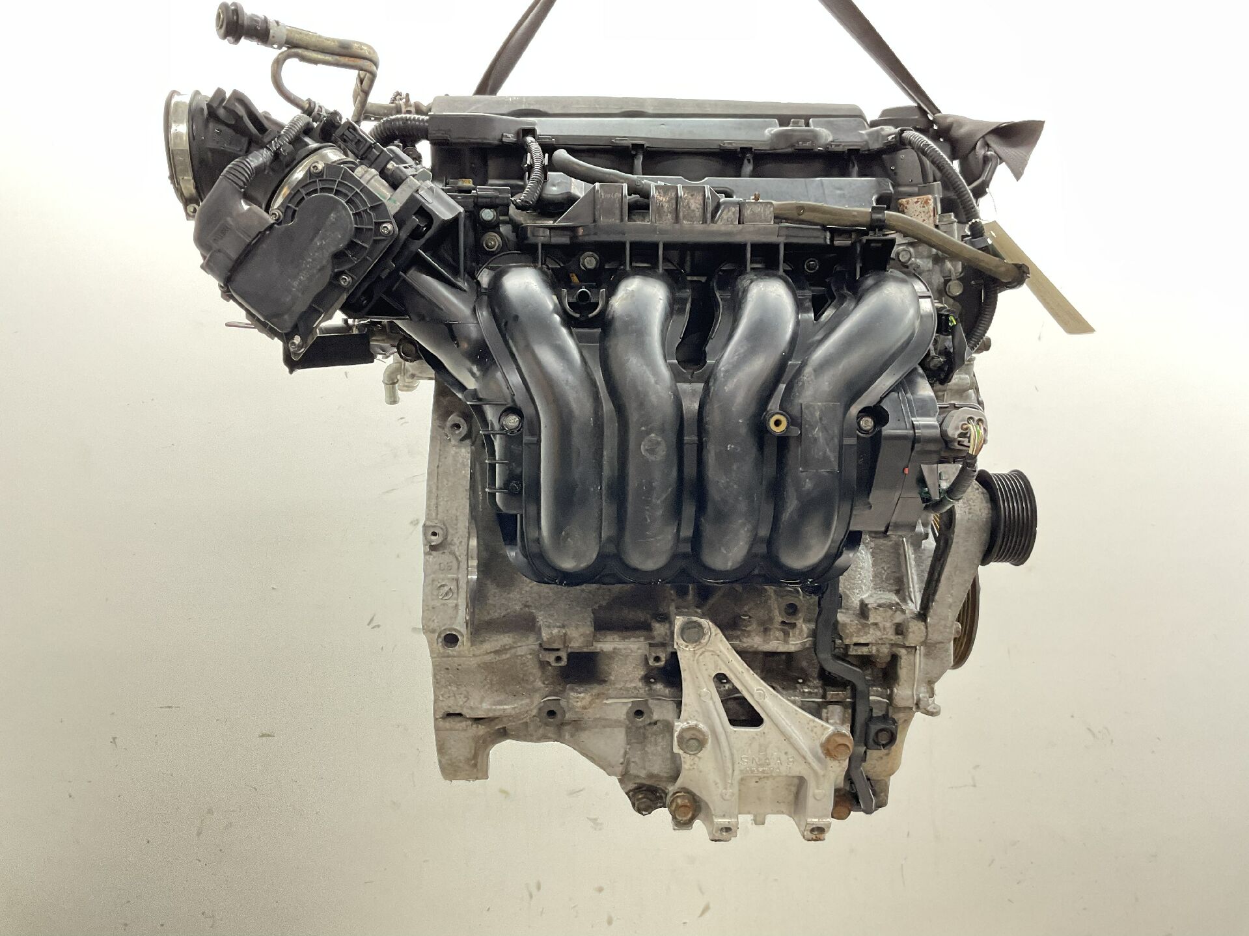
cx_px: 624
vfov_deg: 48.2
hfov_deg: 61.7
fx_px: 1046
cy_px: 468
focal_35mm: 29
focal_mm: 3
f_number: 1.8
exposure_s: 1/50
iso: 160
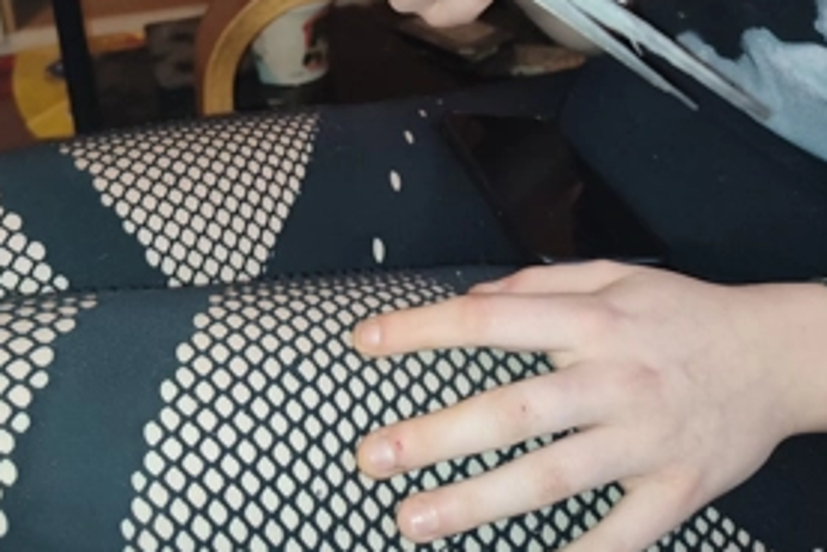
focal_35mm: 36
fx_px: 827
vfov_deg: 33.8
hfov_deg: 53.1
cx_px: 406
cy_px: 3
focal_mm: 5.89
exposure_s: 1/20
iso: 435
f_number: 1.89
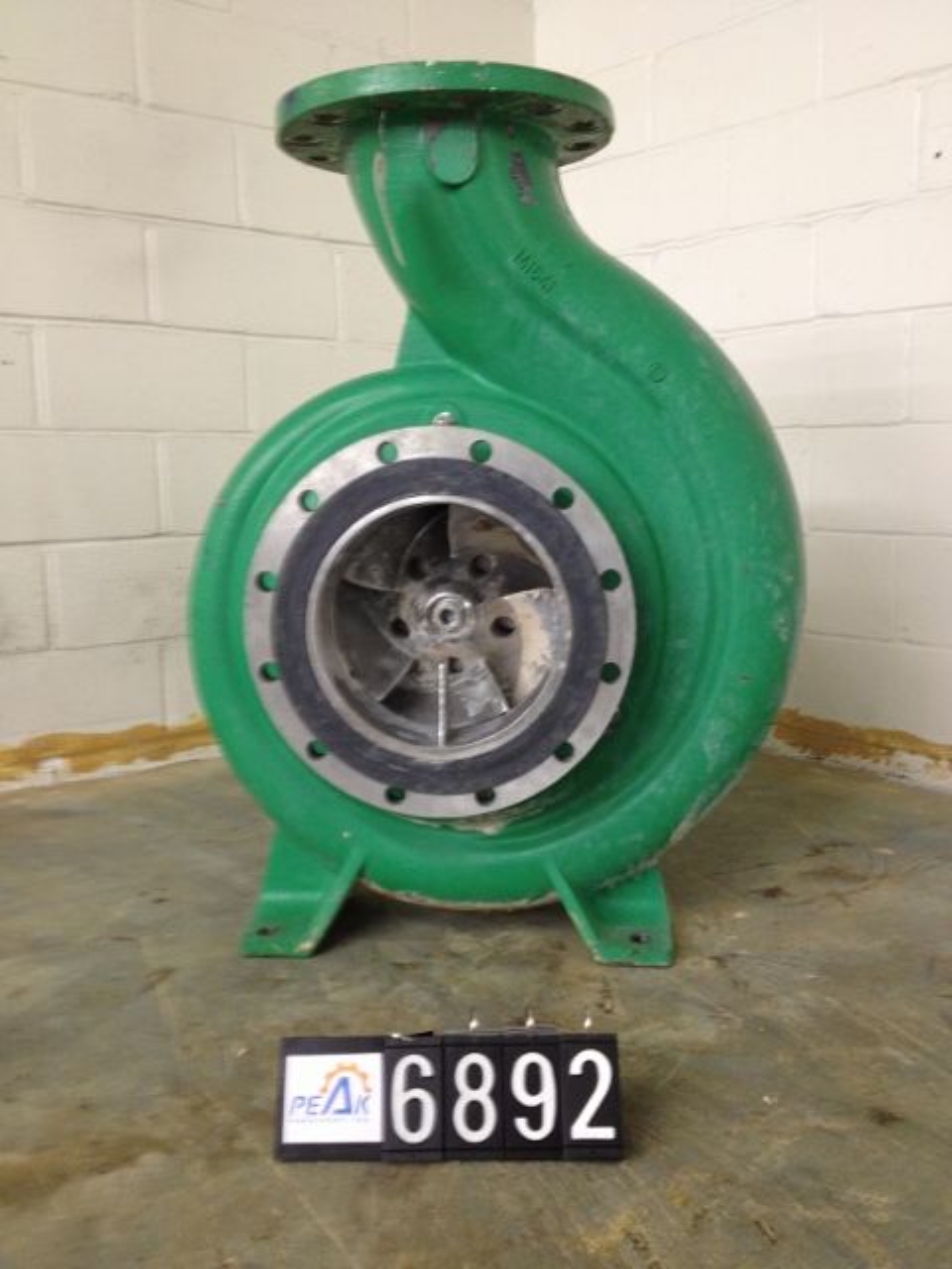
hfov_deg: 40.7
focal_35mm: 35
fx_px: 1283
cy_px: 634
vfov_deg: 52.6
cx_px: 476
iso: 125
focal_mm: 4.28
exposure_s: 1/20
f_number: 2.4
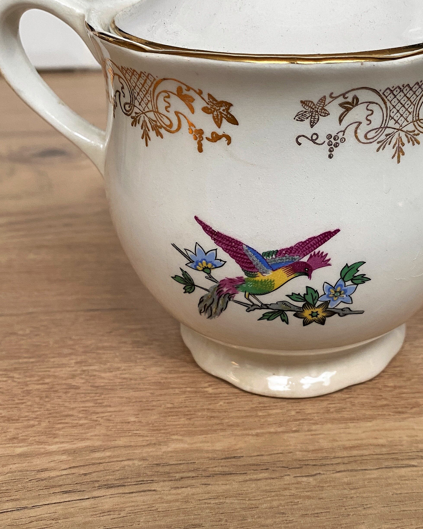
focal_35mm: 42
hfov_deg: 35.3
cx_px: 289
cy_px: 237
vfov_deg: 43.8
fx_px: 657
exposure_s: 1/50
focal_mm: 4.25
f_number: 1.8
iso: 125
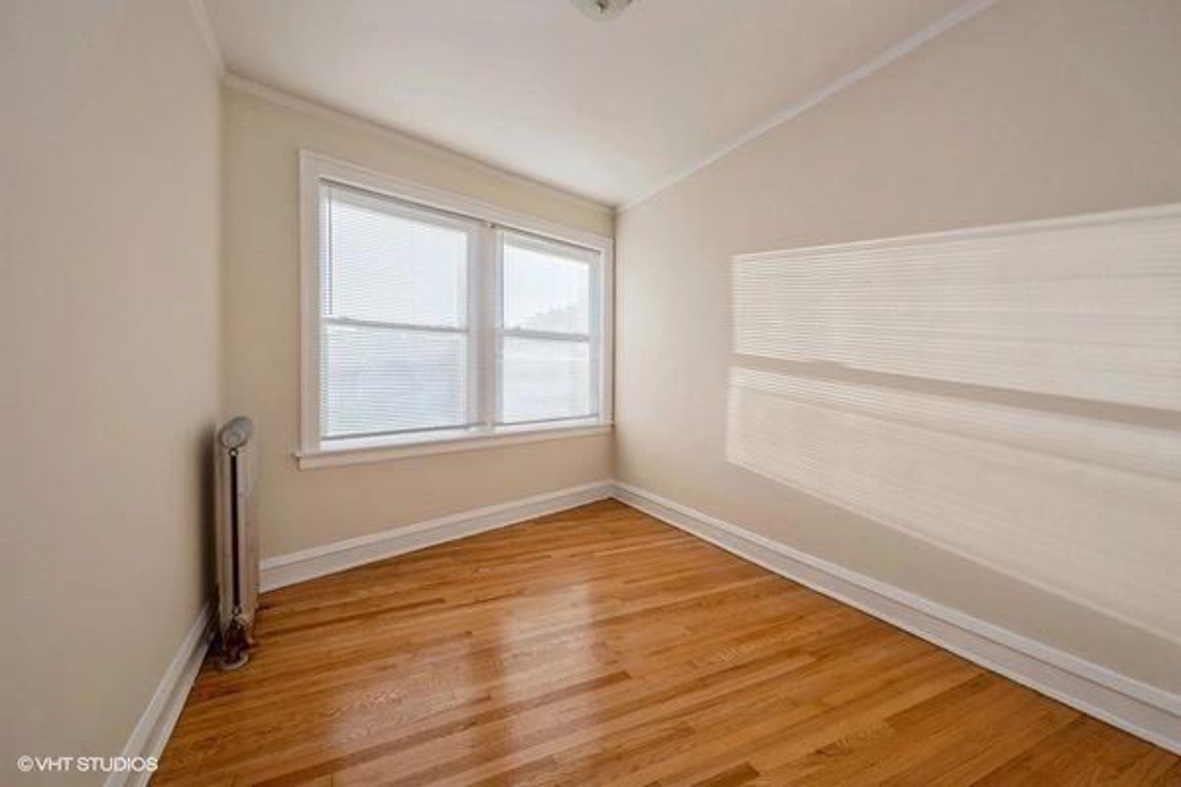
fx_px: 492
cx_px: 590
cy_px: 394
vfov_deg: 77.3
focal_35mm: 15
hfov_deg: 100.4
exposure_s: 1/13
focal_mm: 15
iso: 100
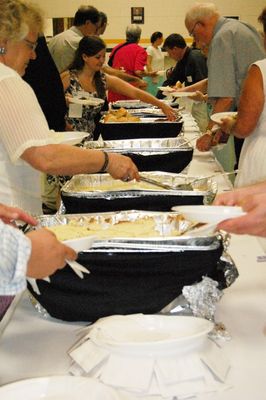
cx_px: 133
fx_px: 749
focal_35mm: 68
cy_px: 200
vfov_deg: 29.9
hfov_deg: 20.1
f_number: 5.3
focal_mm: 45
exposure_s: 1/400
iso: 1600
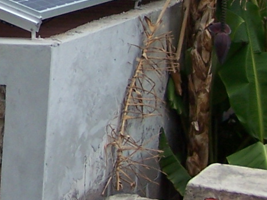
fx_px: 1450
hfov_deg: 10.3
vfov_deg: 7.8
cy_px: -56
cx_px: -100
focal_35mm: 188
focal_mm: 7.1
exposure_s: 1/500
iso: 80
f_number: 2.9
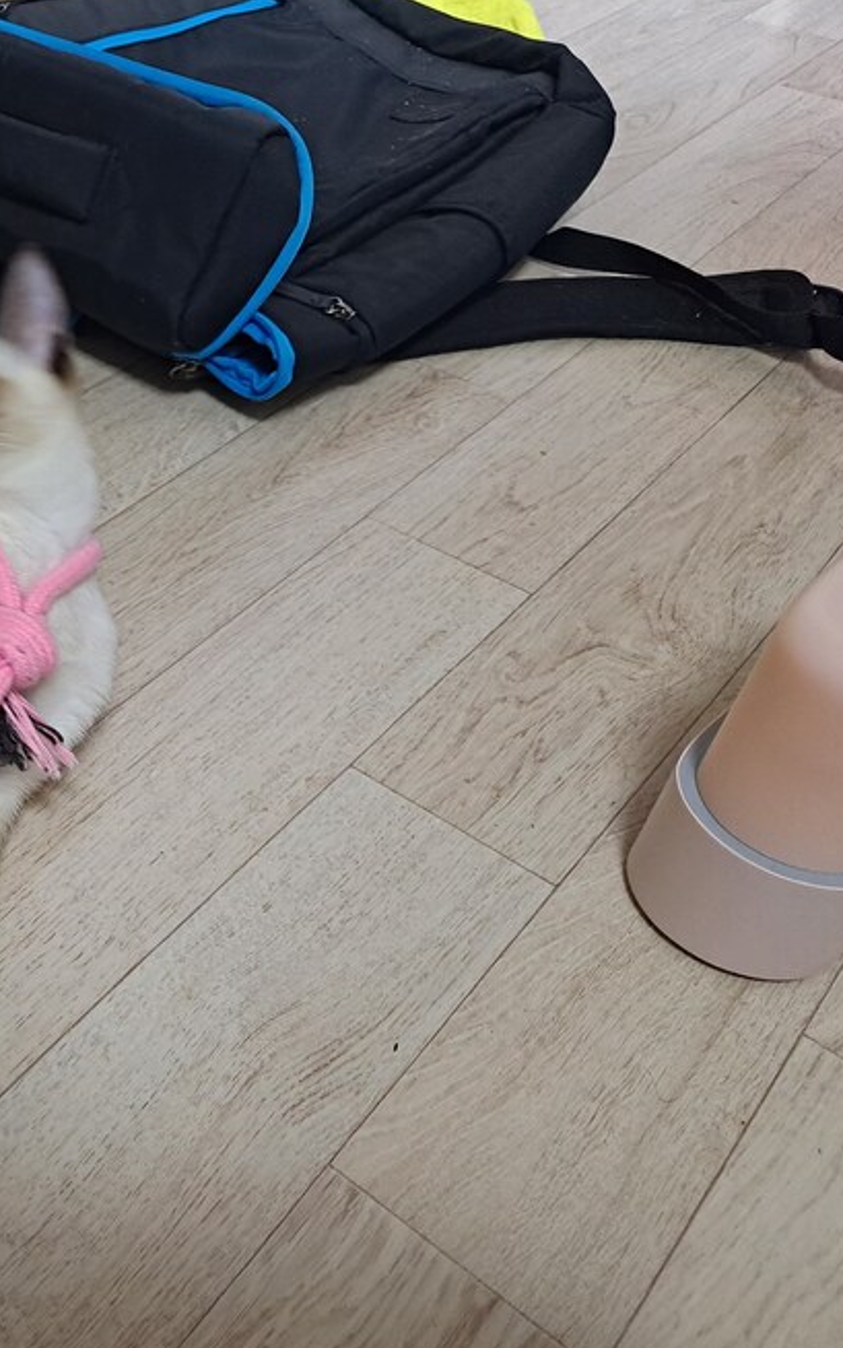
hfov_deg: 32.8
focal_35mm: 35
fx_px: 1286
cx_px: -33
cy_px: 671
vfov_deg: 55.3
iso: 400
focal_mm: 5.23
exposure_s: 1/60
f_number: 1.8
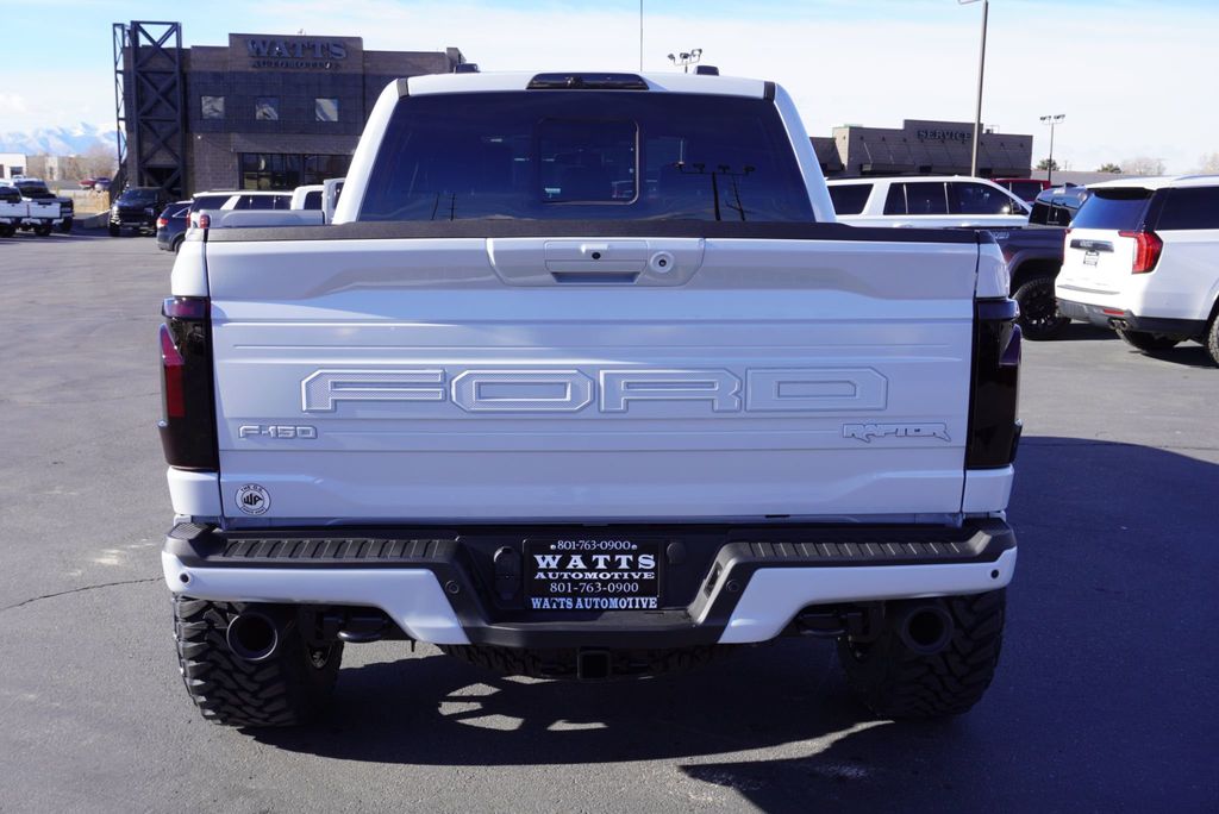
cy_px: 407
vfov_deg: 38.4
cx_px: 610
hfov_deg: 55.1
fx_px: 1169
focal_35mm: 34
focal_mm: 23
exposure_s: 1/125
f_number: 8
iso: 100
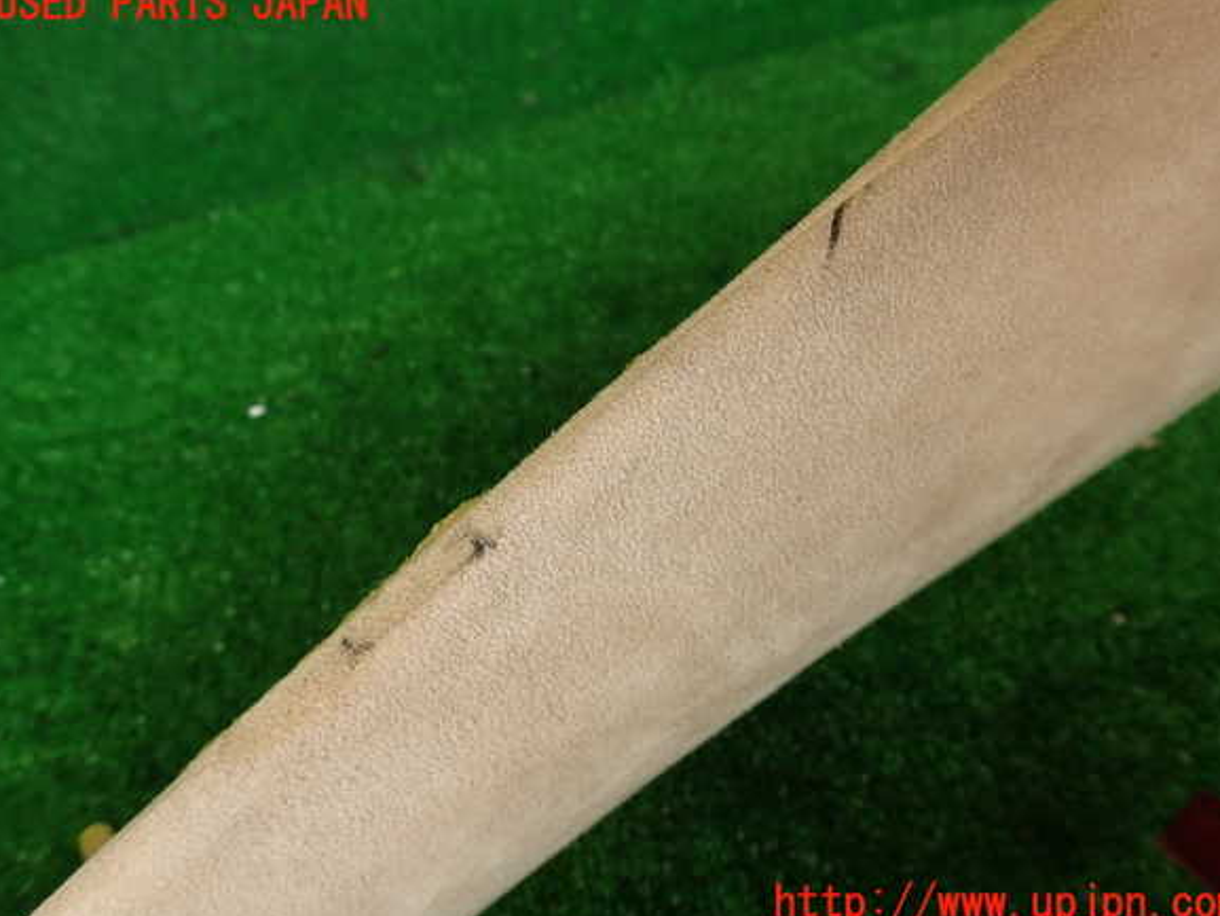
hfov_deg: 67.3
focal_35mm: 26
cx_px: 617
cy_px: 455
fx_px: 917
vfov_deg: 53.1
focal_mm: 4.5
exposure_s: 1/60
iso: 100
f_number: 2.8
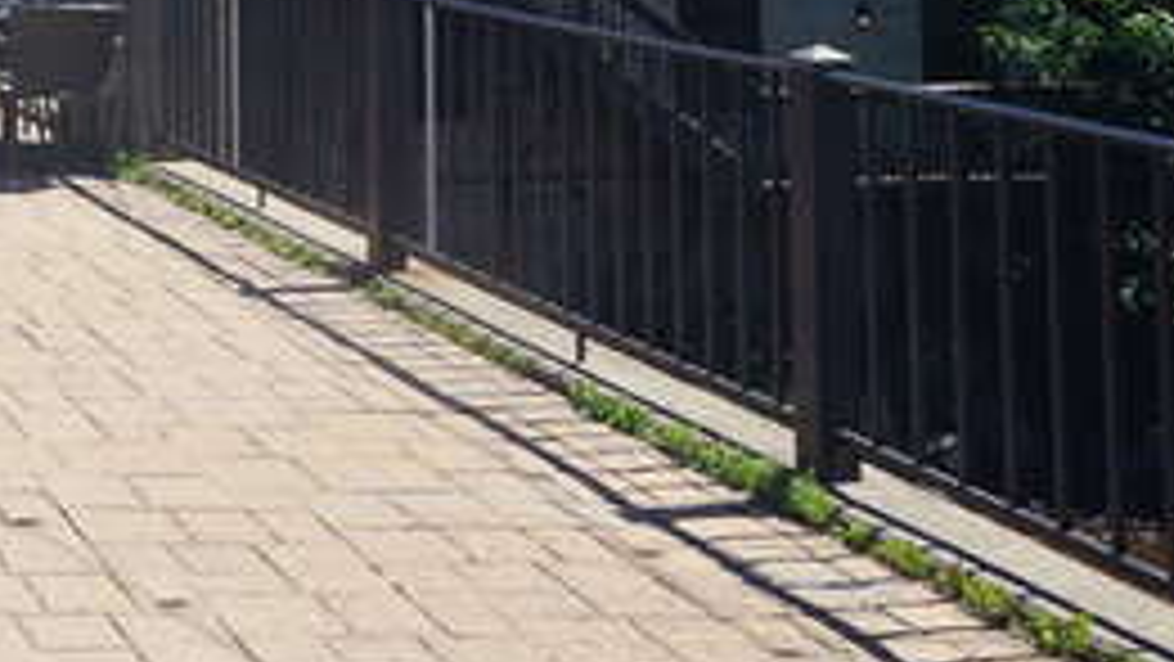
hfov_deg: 22.8
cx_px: -553
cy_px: -313
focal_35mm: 77
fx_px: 2398
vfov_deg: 14.7
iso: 100
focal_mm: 16
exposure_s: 1/125
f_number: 11
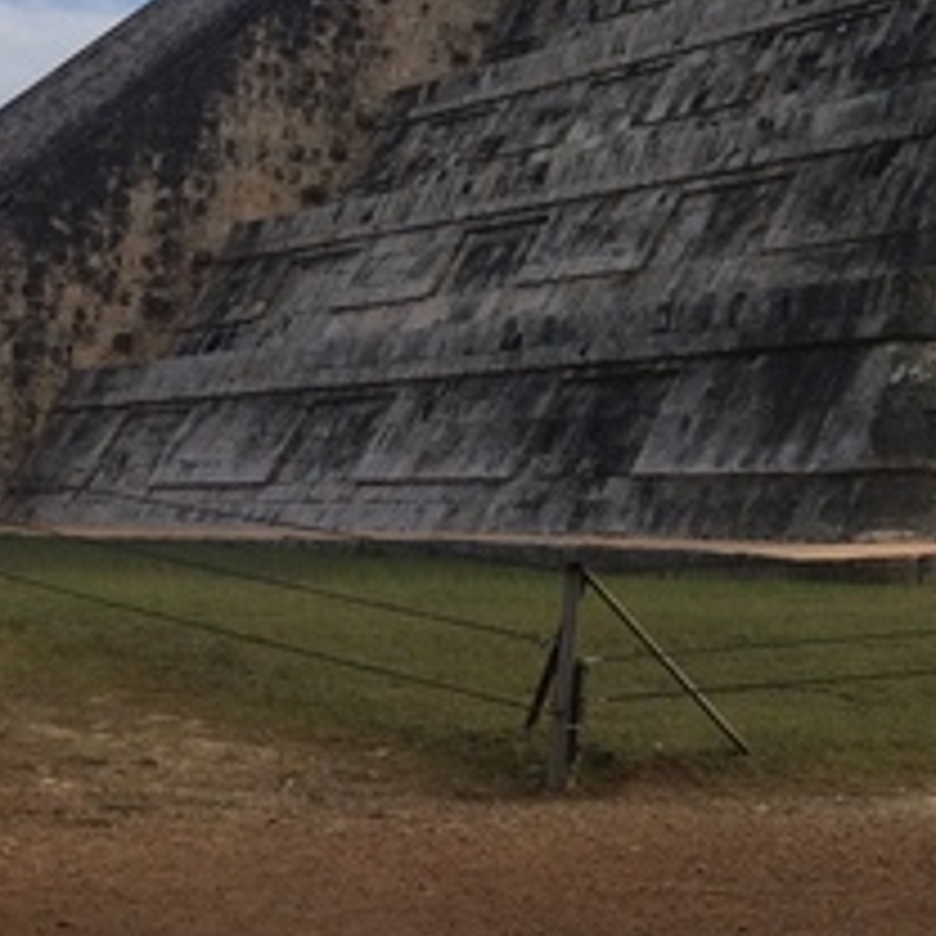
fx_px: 2417
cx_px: 1202
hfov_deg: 20.2
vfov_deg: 21.4
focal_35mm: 79
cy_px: 90
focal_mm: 4.15
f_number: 2.2
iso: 32
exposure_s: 1/2564
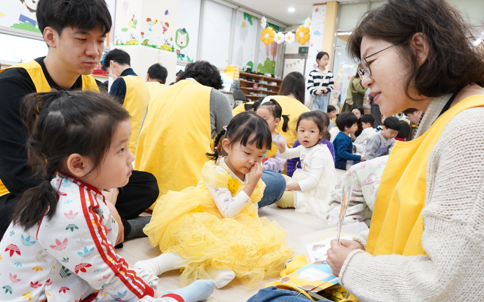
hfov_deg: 64.6
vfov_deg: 43.1
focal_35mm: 29
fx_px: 383
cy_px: 148
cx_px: 244
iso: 2500
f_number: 7.1
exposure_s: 1/40
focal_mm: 28
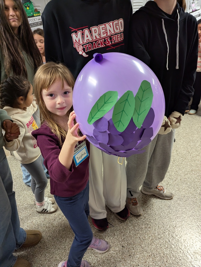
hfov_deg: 56.9
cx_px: 100
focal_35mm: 24
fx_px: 185
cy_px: 134
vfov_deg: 71.5
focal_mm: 6.81
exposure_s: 1/120
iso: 688
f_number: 1.85
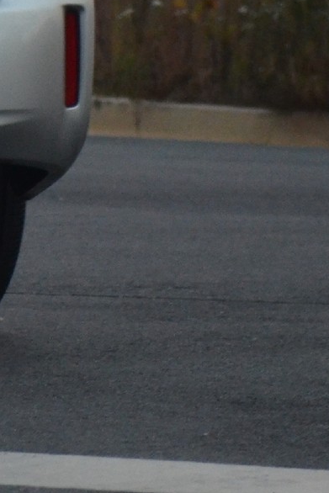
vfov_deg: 5.8
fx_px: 4810
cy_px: -201
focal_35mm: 351
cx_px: -457
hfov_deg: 3.9
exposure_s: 1/80
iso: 1600
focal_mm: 55
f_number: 2.8
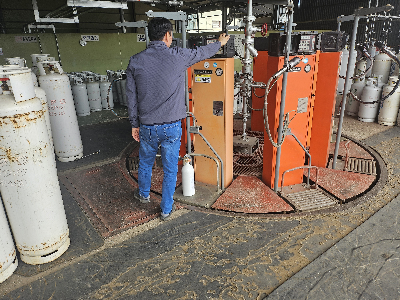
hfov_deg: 71.6
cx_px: 200
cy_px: 150
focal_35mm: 24
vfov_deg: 56.8
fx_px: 277
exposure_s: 1/266
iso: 50
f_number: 1.8
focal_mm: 5
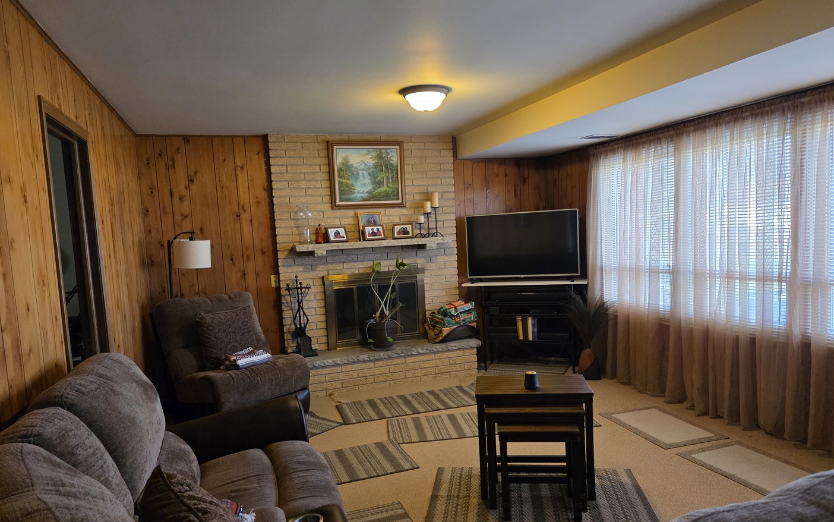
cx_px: 426
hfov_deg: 72.5
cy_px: 273
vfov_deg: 49.3
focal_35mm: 25
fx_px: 568
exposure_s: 1/120
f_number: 1.7
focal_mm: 6.3
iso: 500
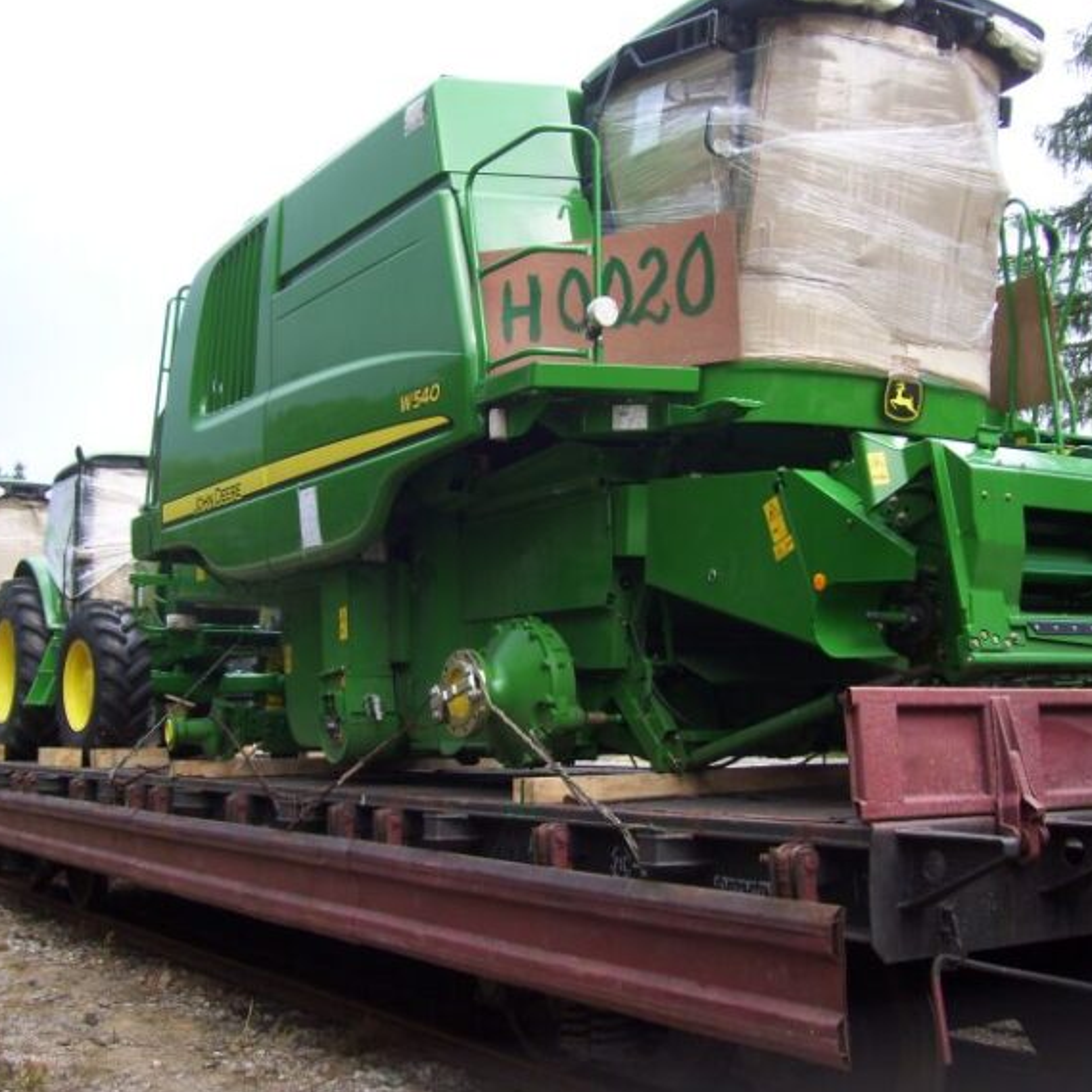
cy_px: 541
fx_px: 1535
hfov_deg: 39.2
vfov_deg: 39.2
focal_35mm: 43
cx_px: 530
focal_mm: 6
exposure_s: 1/160
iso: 80
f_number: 2.7
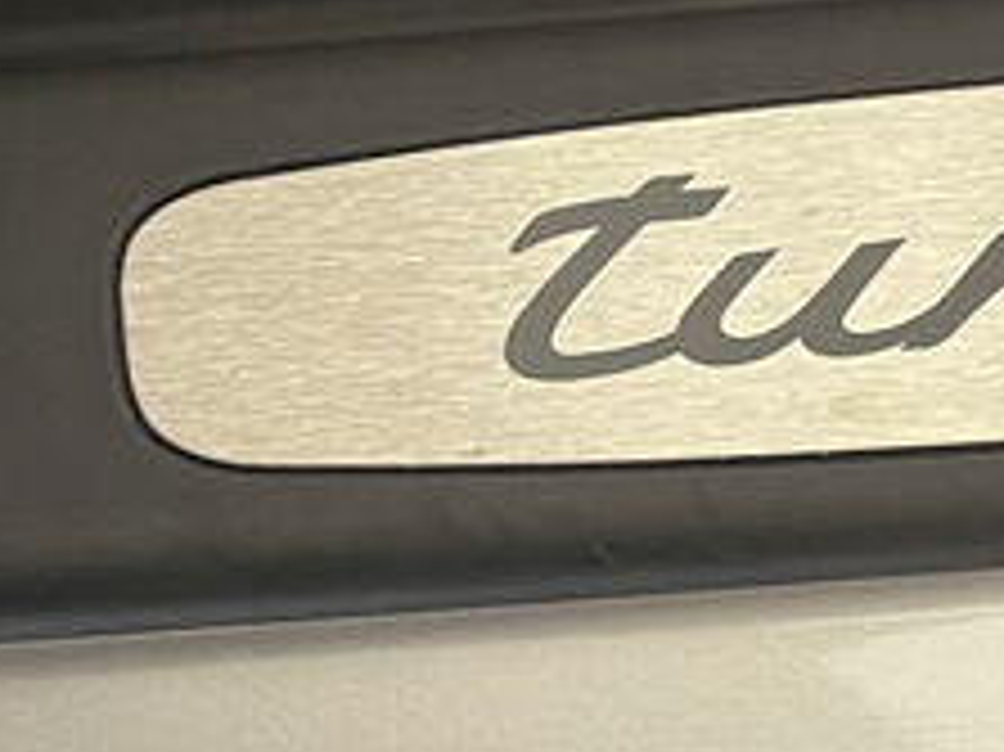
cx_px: 1117
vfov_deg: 12.9
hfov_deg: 16.6
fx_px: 3334
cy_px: 356
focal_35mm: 115
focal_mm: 5.1
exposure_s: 1/60
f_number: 1.6
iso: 320
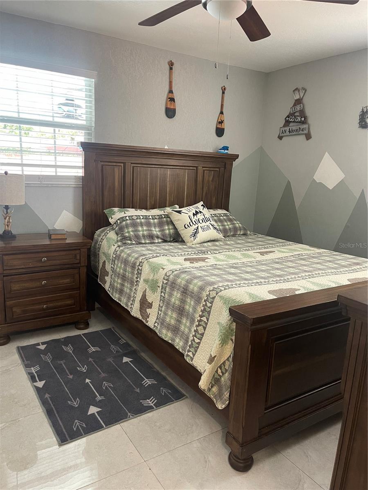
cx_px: 184
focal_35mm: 26
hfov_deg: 53.1
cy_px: 245
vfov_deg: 67.3
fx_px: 369
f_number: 1.6
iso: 320
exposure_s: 1/60
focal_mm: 5.1
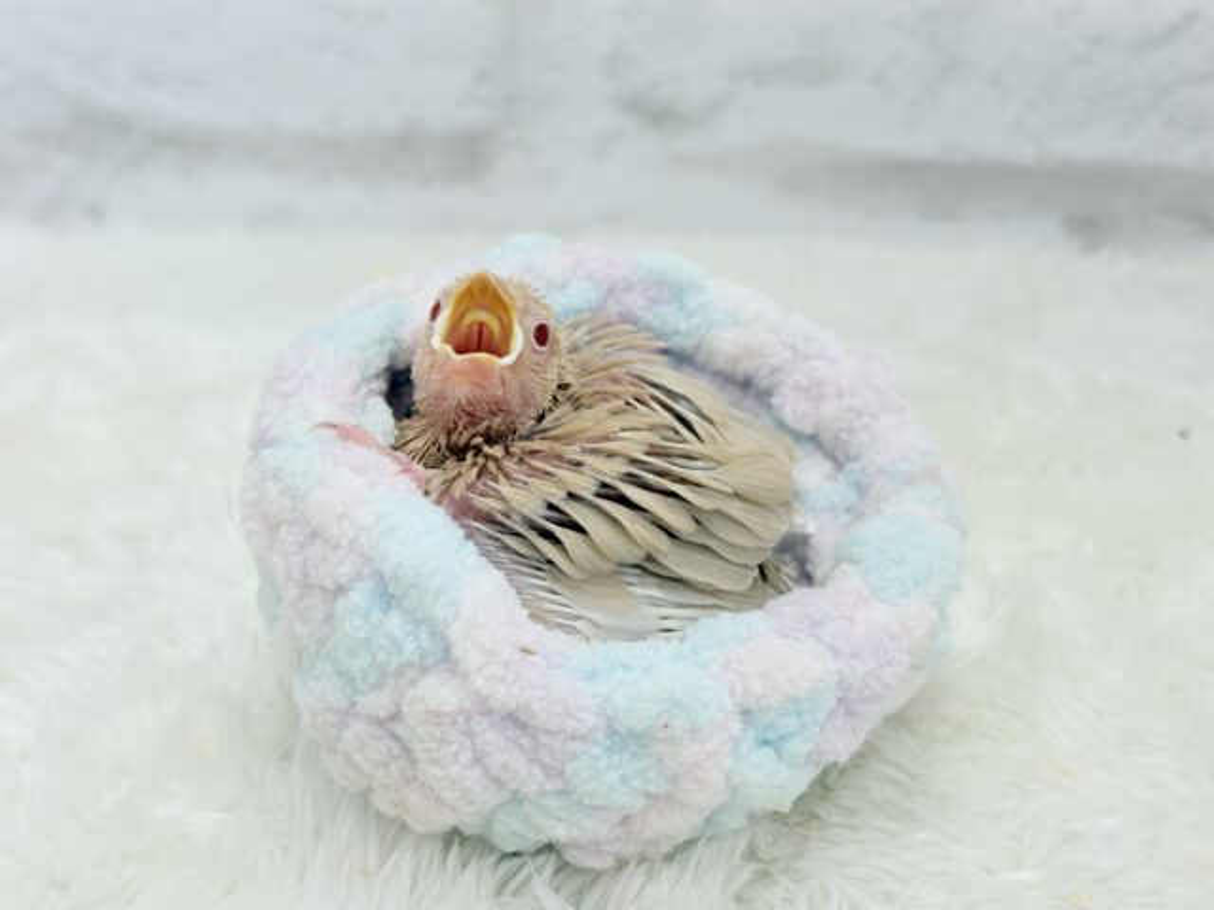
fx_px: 1824
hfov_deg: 36.8
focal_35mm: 52
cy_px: 455
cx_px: 607
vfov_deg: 28.0
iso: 64
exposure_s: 1/100
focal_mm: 5.96
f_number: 1.6
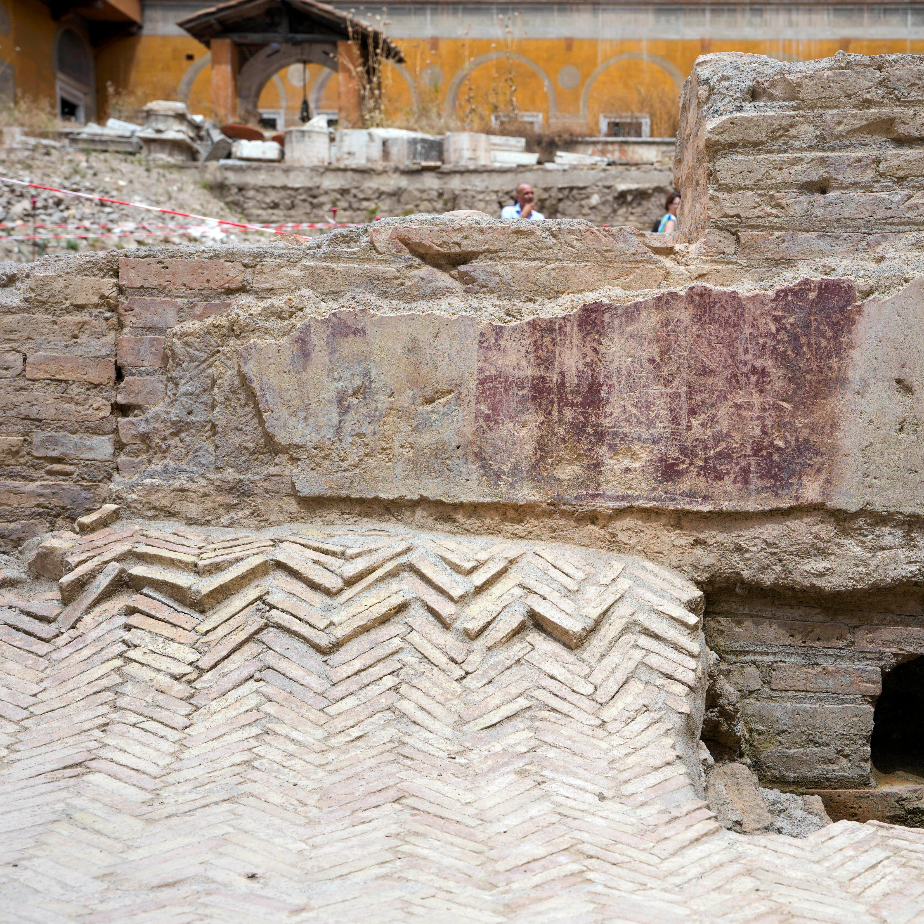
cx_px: 698
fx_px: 1359
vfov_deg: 37.6
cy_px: 461
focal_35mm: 45
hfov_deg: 36.6
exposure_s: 1/320
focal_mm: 35
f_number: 6.3
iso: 160
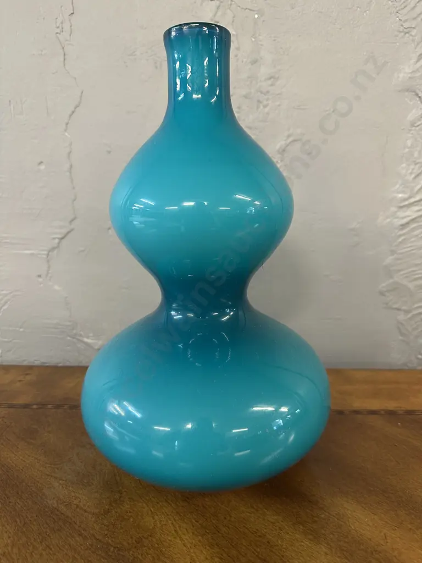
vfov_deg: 71.6
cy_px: 282
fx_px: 390
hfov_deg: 56.8
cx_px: 211
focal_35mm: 24
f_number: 1.78
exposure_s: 1/50
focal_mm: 6.86
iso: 200
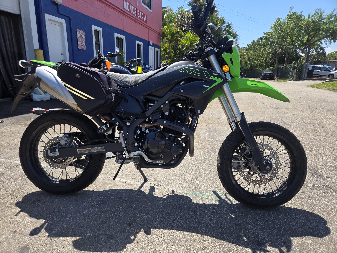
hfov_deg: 73.9
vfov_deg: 58.9
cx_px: 168
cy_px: 126
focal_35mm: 23
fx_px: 224
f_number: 1.8
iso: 25
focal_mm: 5.4
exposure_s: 1/1078
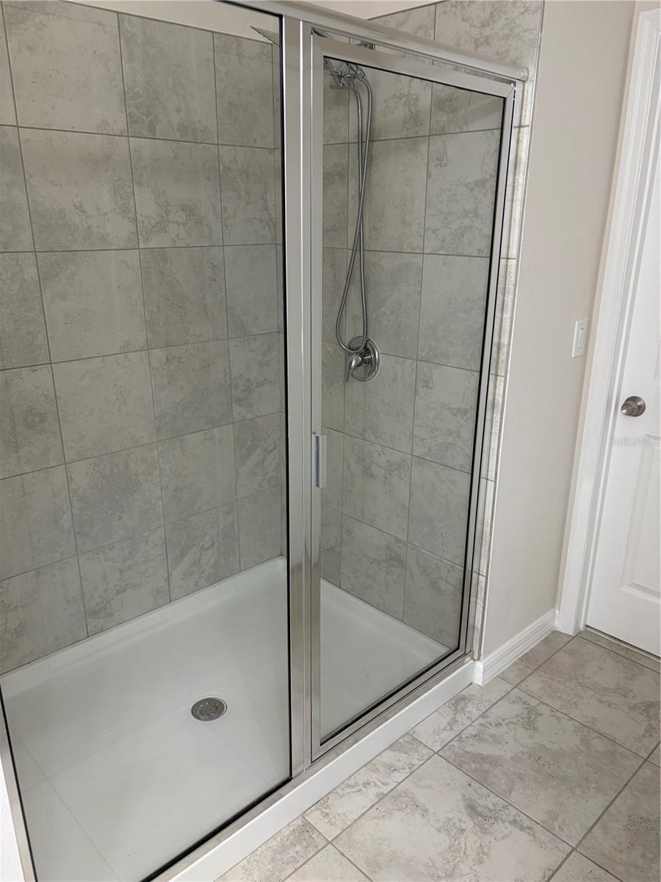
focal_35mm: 26
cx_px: 330
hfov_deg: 53.1
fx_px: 662
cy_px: 441
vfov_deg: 67.3
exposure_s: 1/60
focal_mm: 5.96
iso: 64
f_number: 1.6
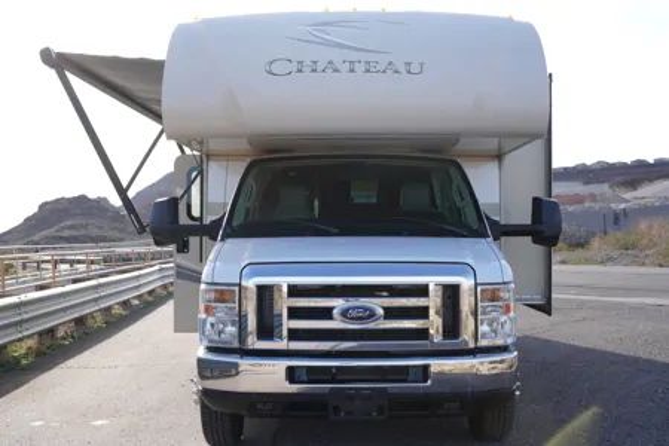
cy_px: 223
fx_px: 780
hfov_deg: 46.4
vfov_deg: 31.9
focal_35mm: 42
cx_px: 334
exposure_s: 1/400
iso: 200
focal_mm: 28
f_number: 5.6
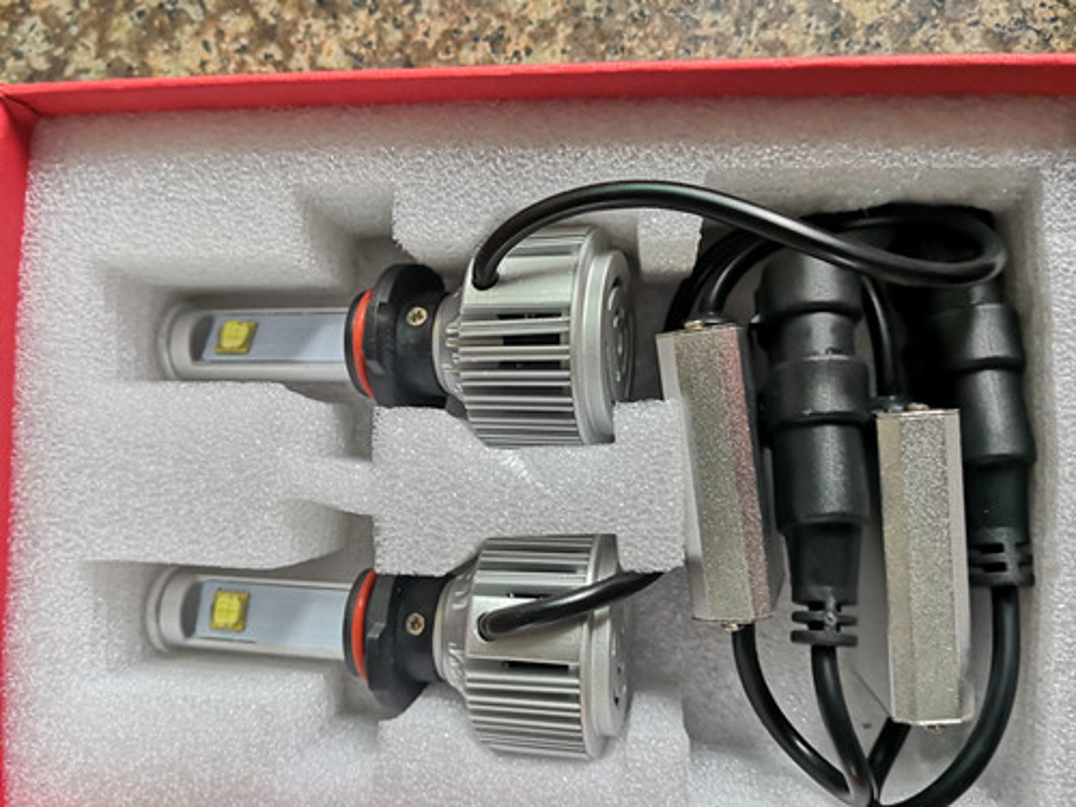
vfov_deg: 51.4
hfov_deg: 65.3
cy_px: 404
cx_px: 538
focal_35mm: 27
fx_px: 839
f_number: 1.6
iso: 200
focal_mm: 3.95
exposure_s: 3
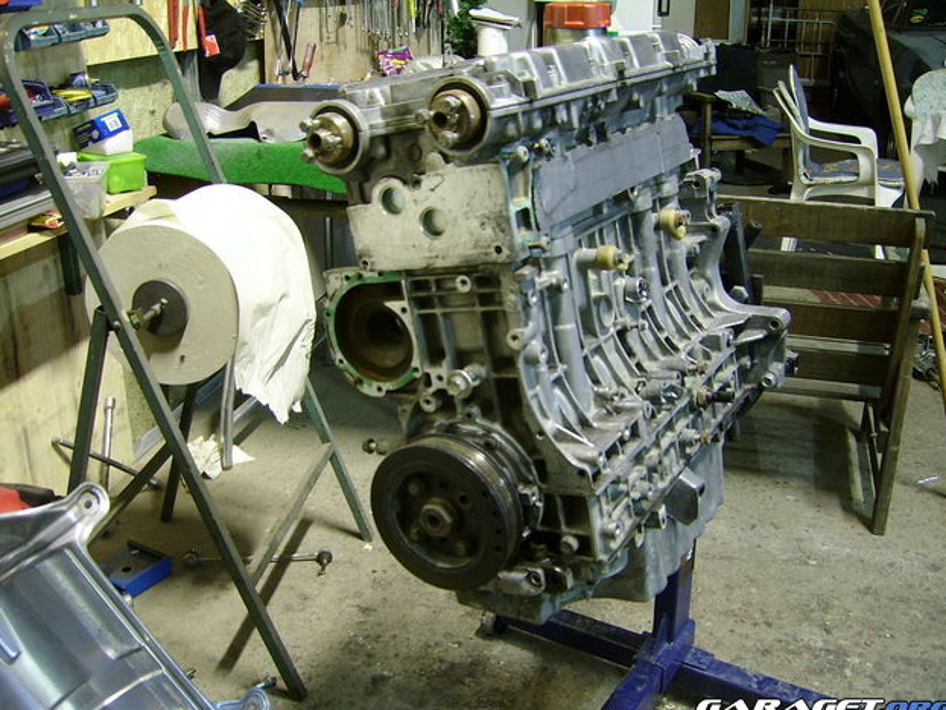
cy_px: 357
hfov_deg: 51.3
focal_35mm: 36
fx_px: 984
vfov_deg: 39.7
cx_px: 470
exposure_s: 1
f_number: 2.8
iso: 100
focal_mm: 5.95
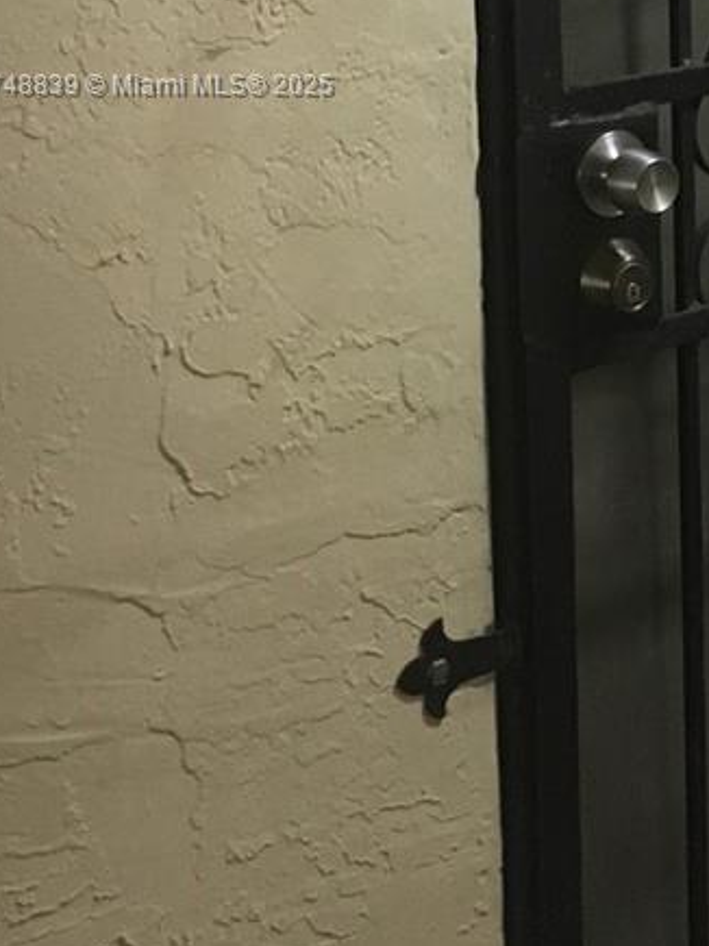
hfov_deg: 17.3
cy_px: 87
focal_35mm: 80
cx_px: 913
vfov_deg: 23.7
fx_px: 2186
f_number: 2.2
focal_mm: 4.15
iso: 200
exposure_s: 1/30
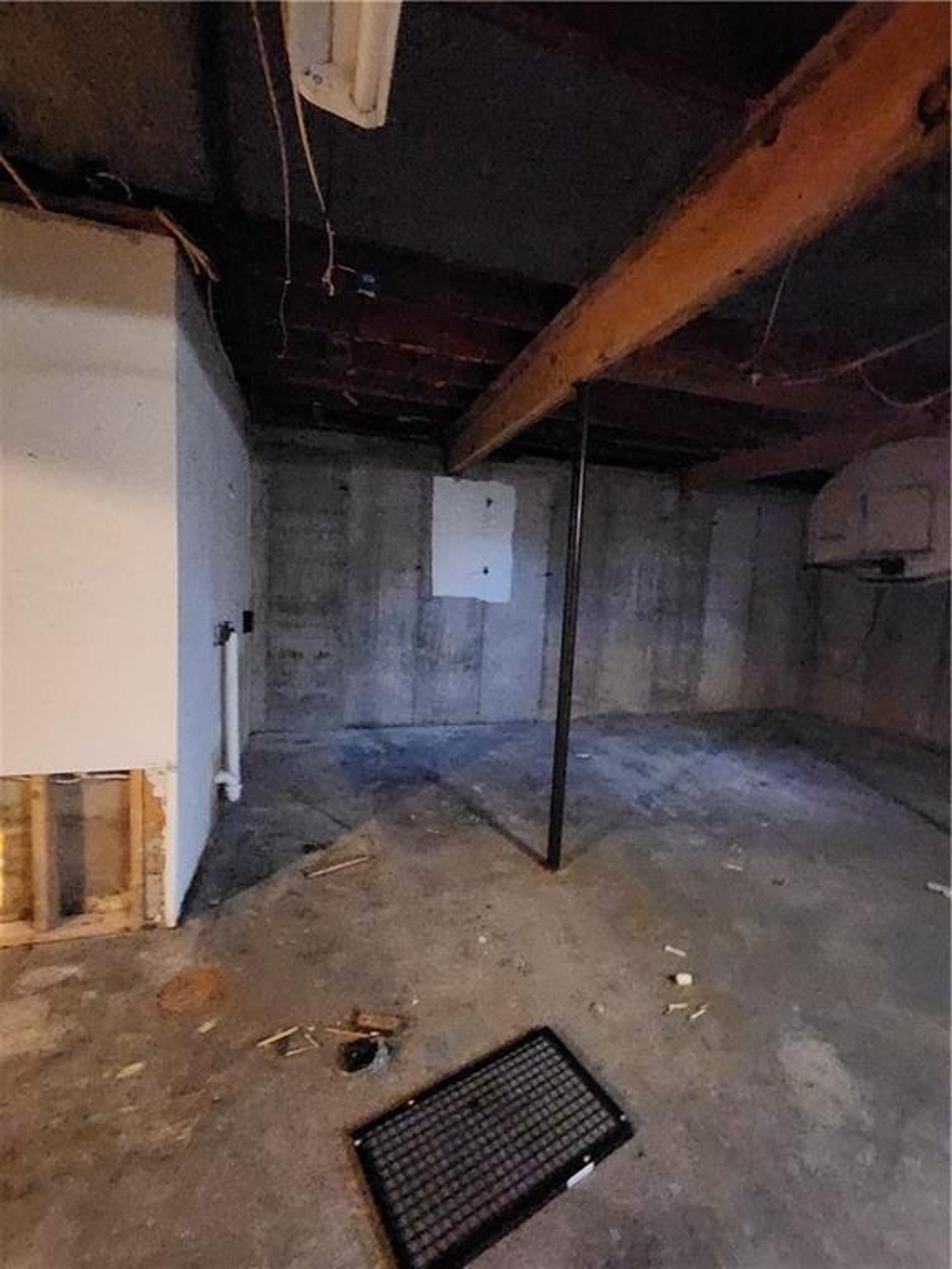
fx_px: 477
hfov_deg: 89.9
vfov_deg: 106.2
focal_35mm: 13
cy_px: 634
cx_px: 476
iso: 2500
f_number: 2.2
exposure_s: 1/20
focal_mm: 2.2
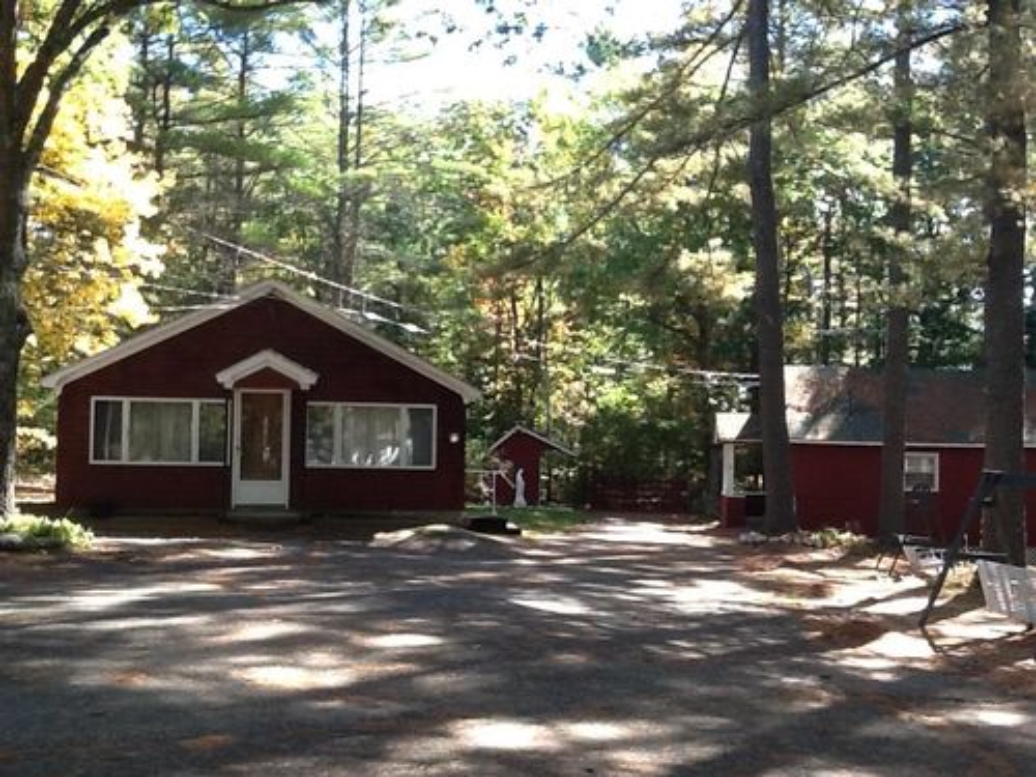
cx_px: 518
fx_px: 1317
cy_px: 388
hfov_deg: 42.9
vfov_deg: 32.9
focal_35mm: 44
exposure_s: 1/129
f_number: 2.4
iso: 40
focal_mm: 2.03
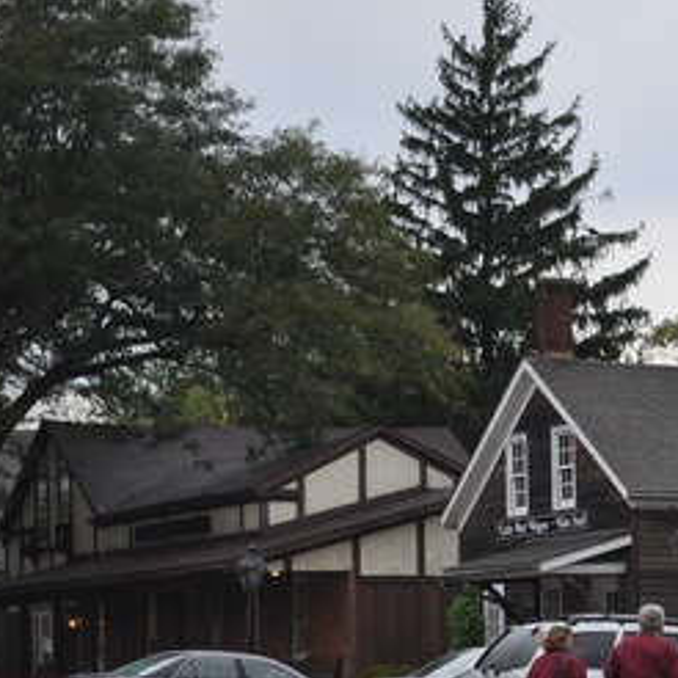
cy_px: 508
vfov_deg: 11.1
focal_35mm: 157
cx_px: 1083
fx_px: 3479
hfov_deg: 10.7
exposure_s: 1/50
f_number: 4.5
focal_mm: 38
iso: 200
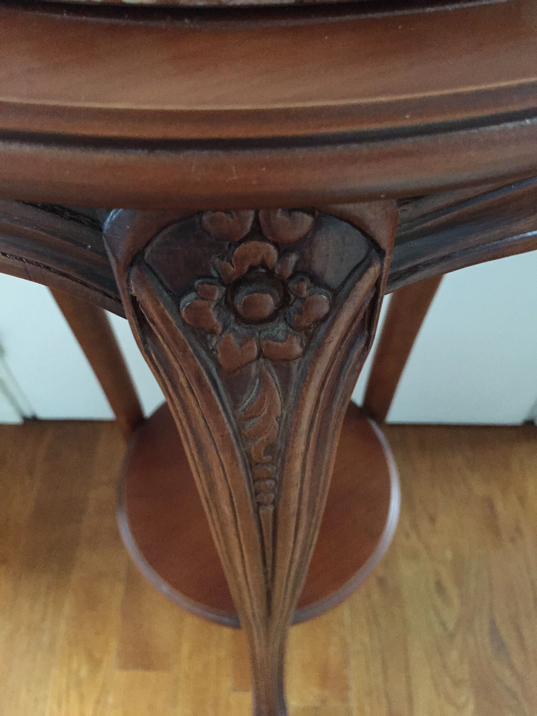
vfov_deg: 61.7
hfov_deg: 48.2
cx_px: 268
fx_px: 600
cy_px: 358
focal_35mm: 29
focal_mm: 4.15
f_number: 2.2
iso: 400
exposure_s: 1/15
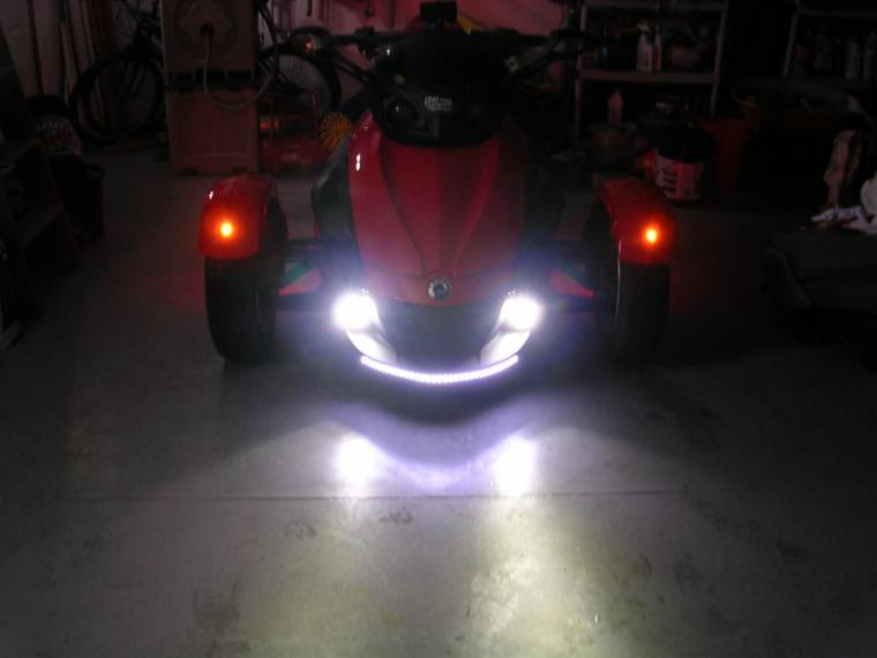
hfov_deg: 49.0
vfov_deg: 37.7
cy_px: 329
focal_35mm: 38
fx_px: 963
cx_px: 438
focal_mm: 5.8
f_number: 2.8
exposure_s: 1/6.3
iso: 50
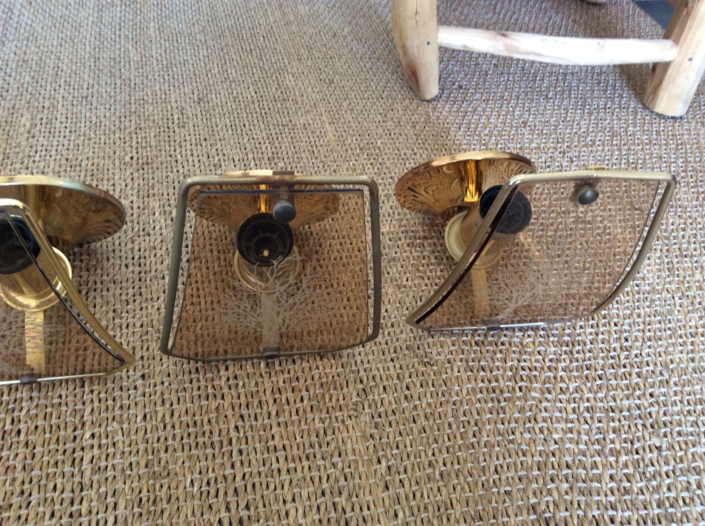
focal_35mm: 32
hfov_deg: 56.9
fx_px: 651
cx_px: 352
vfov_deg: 44.1
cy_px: 263
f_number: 2.4
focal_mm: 3.3
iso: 160
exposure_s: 1/25
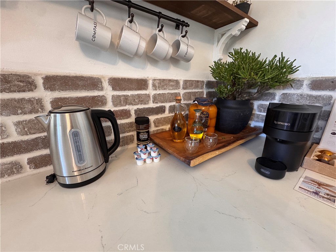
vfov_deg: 85.7
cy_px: 126
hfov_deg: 102.1
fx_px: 136
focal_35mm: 14
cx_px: 168
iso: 320
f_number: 2.2
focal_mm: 2.22
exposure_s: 1/60
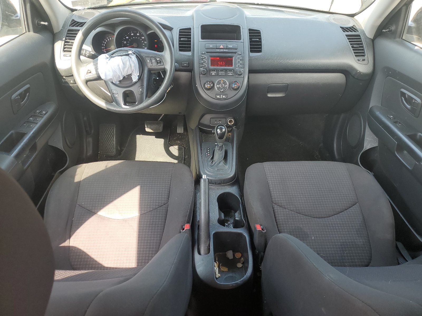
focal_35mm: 26
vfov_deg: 53.1
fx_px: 317
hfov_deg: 67.3
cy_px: 158
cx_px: 211
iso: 50
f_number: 1.5
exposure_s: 1/141
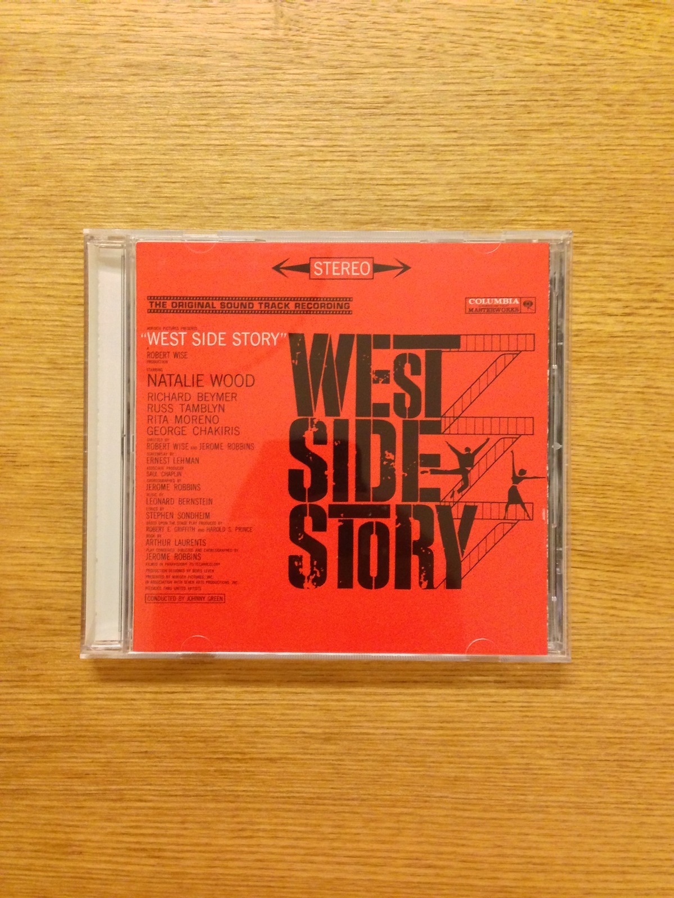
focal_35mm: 33
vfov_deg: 55.4
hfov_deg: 42.9
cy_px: 449
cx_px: 337
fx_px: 857
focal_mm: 4.13
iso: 400
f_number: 2.4
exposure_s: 1/15
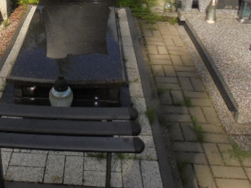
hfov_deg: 38.6
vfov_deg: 28.9
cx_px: 61
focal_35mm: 48
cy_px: 15
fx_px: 348
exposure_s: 1/1000
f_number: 3.5
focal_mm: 4.6
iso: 100
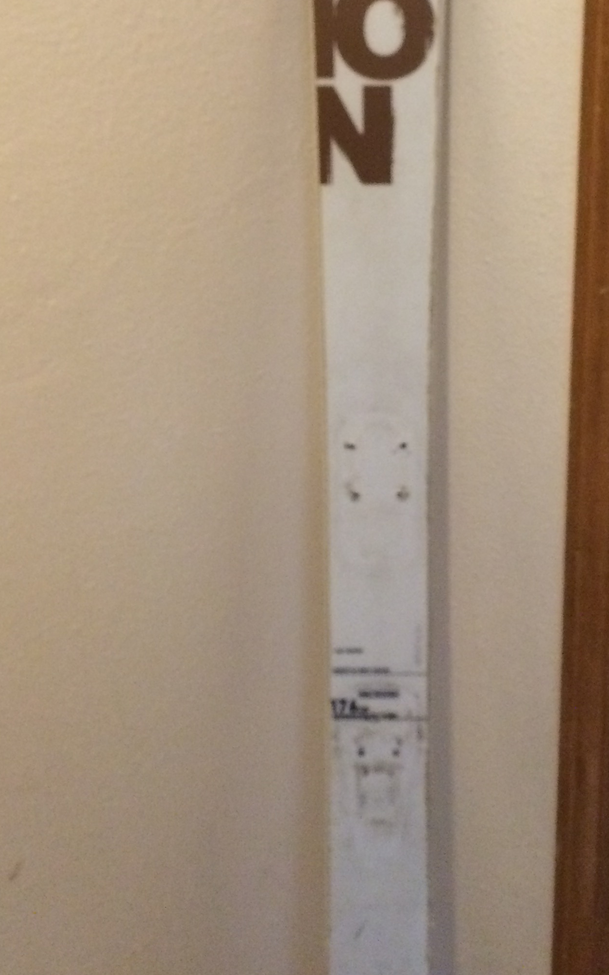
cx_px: 351
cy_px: 206
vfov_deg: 38.9
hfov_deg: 25.8
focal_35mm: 50
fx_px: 1328
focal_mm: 4.15
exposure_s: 1/17
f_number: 2.2
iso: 320
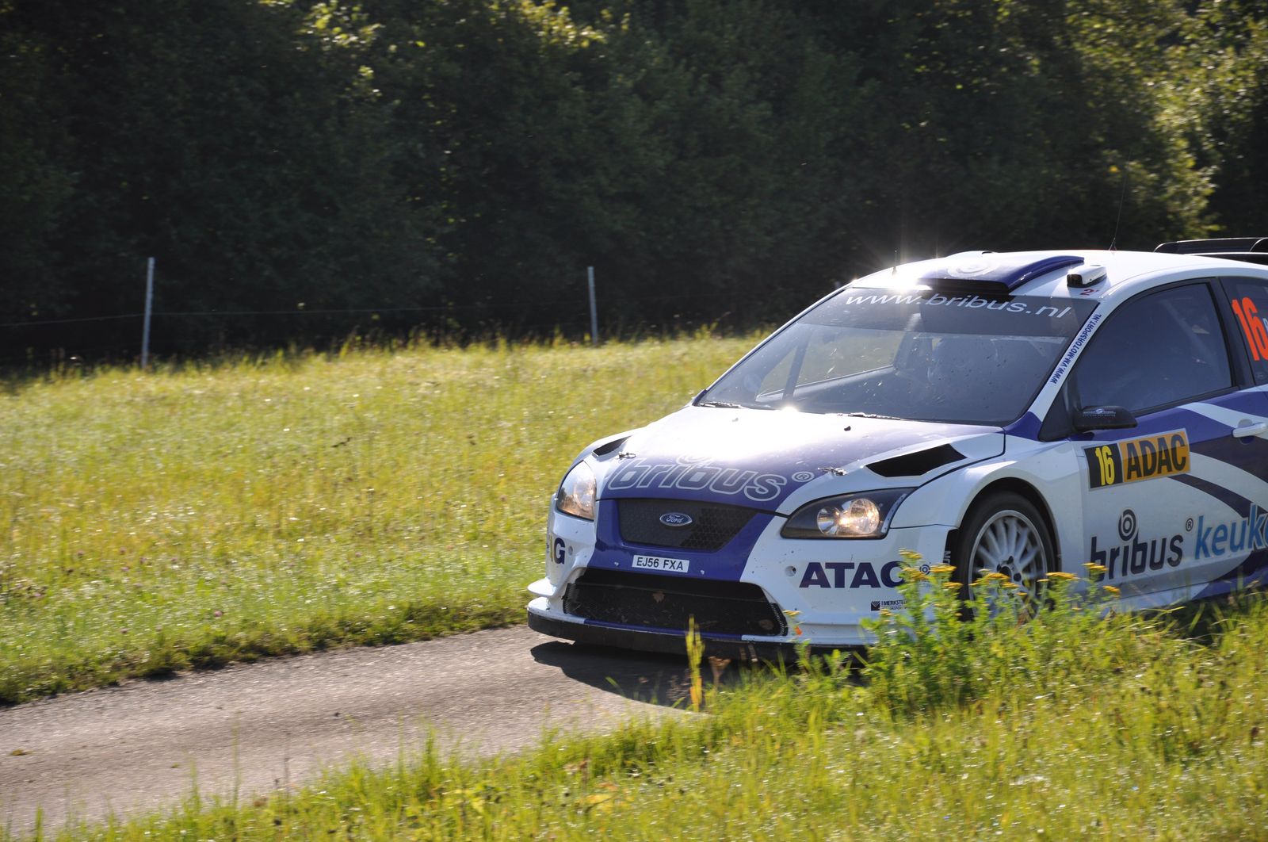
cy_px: 421
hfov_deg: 13.1
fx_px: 5540
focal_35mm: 158
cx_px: 634
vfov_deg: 8.7
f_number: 7.1
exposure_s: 1/800
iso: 200
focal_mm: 105
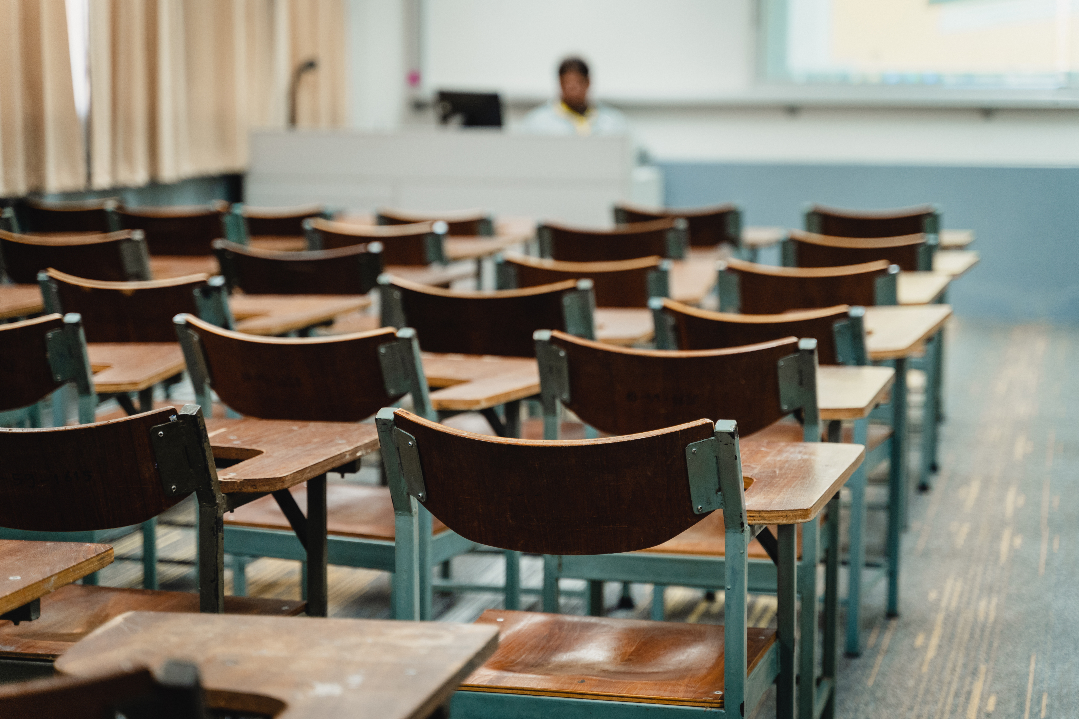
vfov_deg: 19.5
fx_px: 2098
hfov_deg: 28.8
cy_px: 360
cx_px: 540
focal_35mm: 70
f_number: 2.8
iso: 400
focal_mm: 70
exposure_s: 1/100
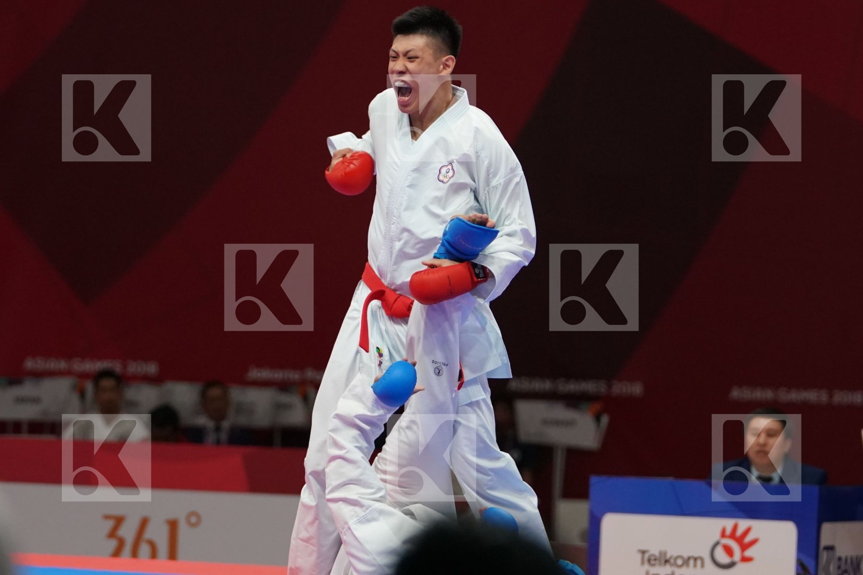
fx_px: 6184
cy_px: 288
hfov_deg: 8.0
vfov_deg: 5.3
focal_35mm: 258
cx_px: 432
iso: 3200
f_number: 4
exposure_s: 1/1000
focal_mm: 172
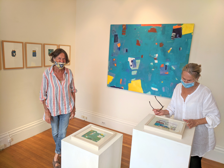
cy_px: 84
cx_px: 112
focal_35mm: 26
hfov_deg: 67.3
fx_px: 168
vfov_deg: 53.1
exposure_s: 1/120
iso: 96
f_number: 2
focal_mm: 4.67
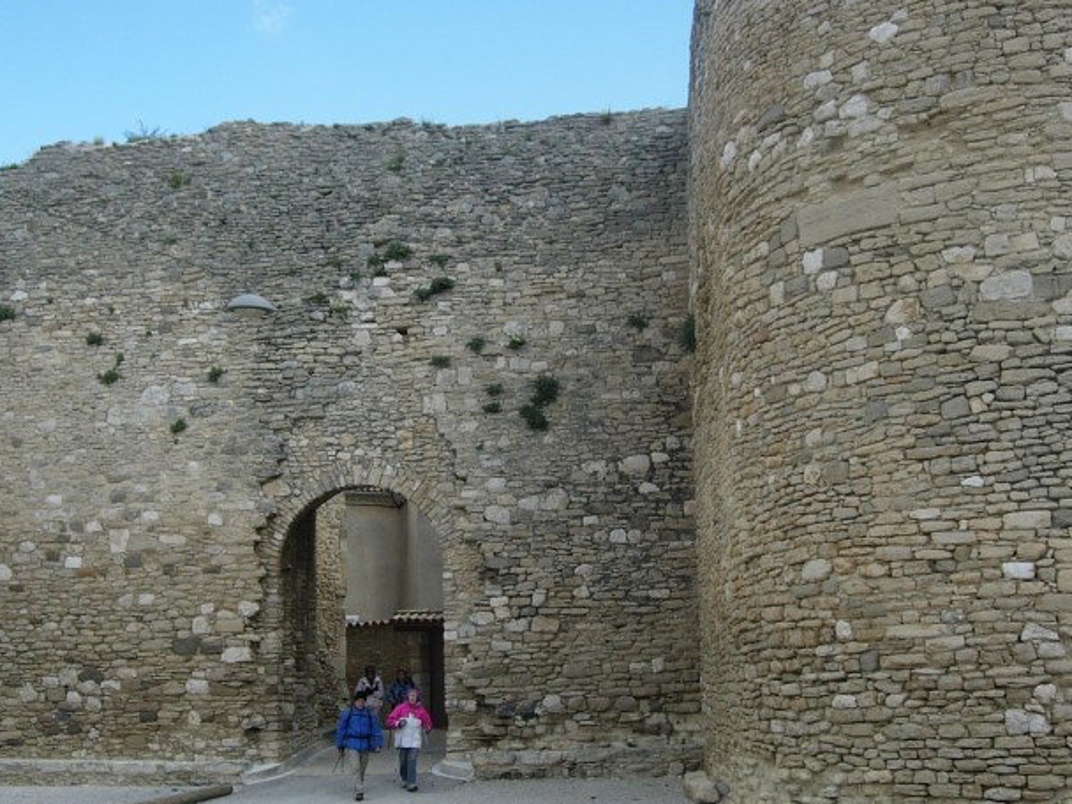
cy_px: 457
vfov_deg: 29.1
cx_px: 511
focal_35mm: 50
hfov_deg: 38.2
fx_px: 1548
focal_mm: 7.8
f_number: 2.8
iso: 64
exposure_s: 1/813
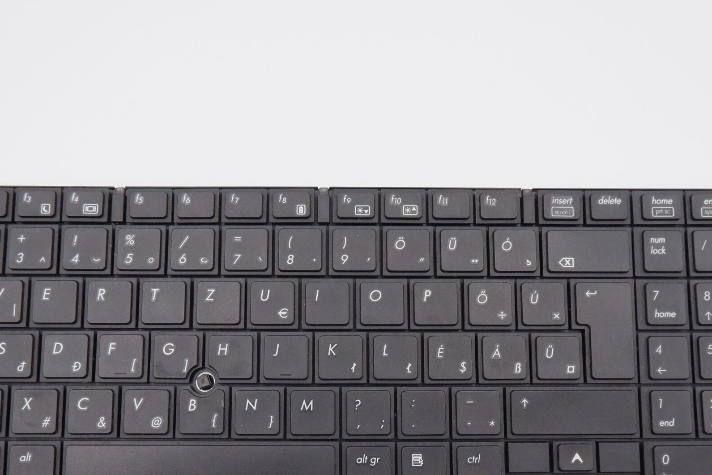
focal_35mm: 37
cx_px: 345
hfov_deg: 51.9
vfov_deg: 35.5
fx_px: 732
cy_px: 328
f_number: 5.6
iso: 1250
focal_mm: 15
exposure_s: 1/300
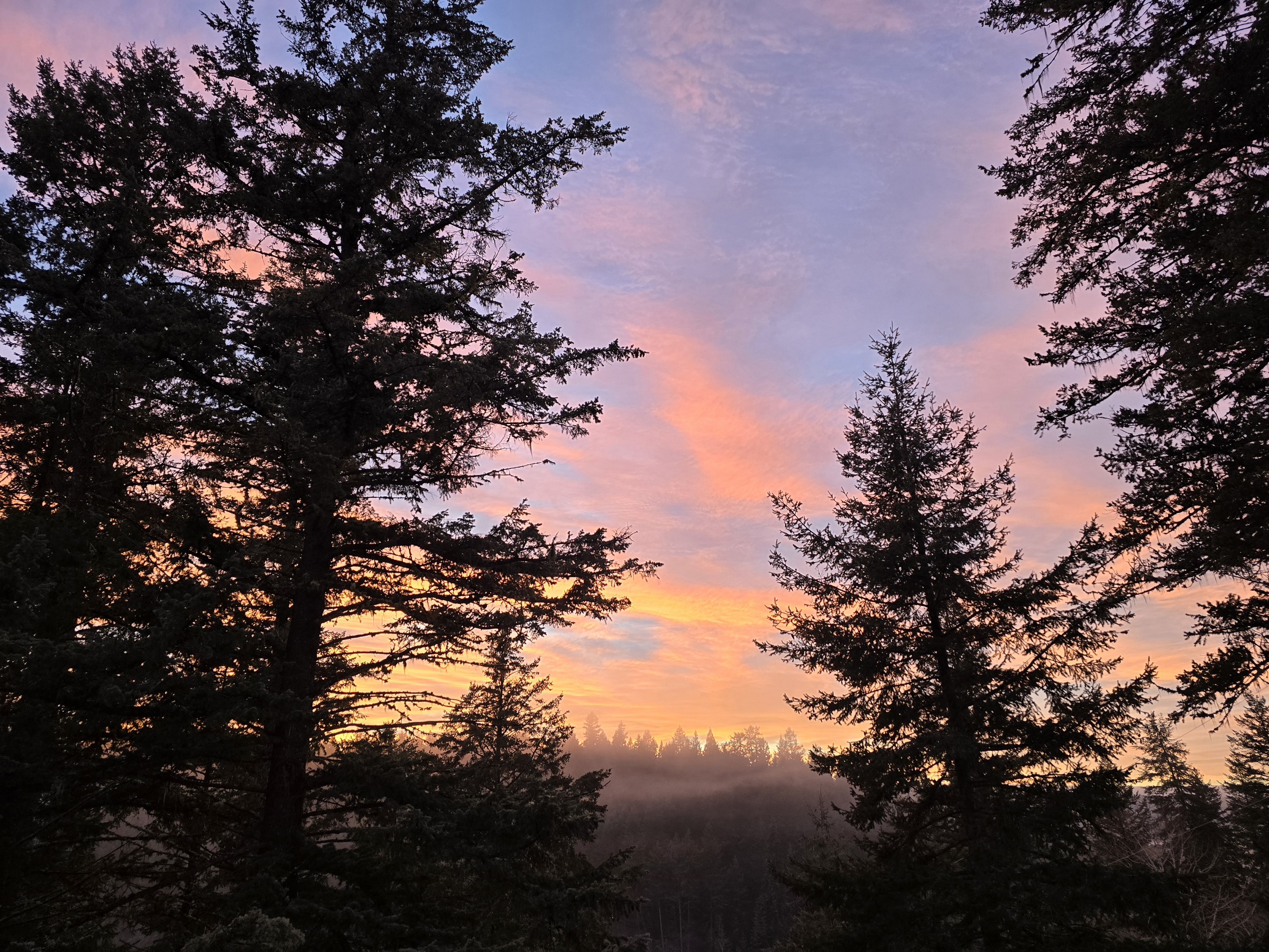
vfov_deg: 58.9
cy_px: 476
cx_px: 634
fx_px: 843
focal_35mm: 23
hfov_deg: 73.9
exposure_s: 1/120
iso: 125
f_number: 1.7
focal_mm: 6.3
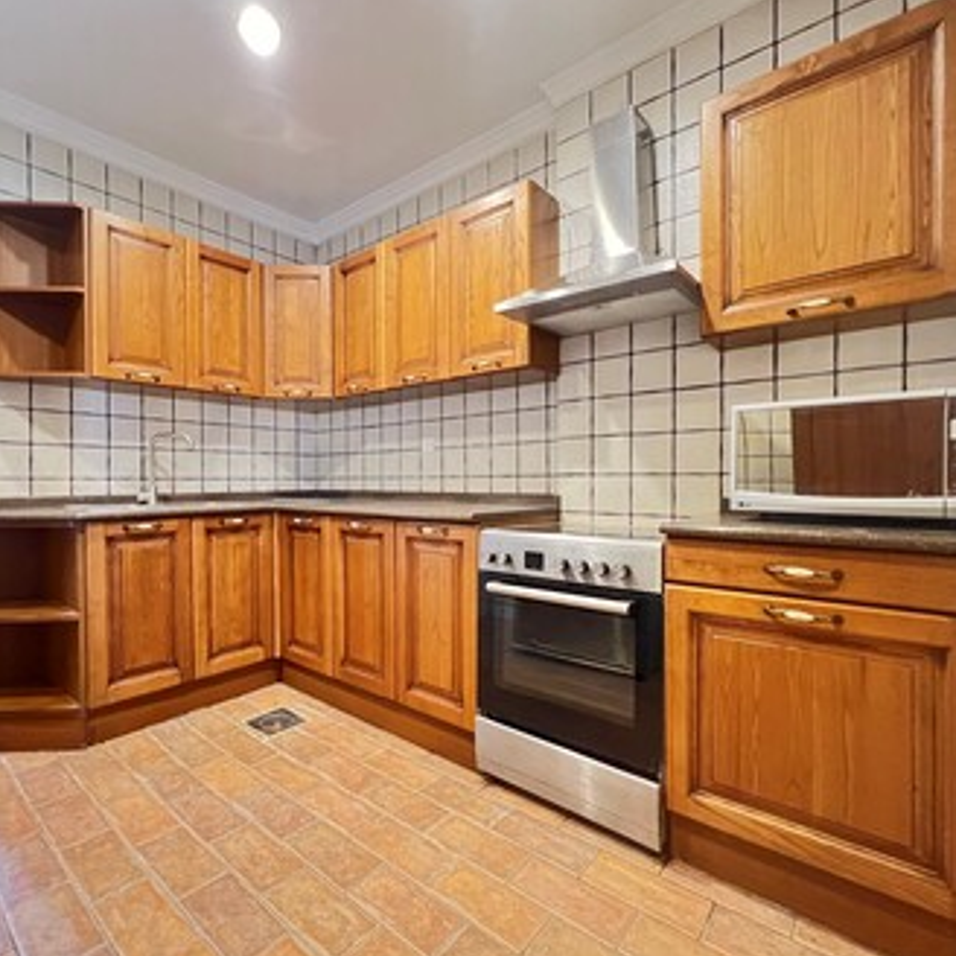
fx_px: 500
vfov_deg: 87.4
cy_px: 485
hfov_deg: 87.1
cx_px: 424
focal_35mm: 16
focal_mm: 1.57
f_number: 1.8
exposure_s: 1/25
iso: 1250
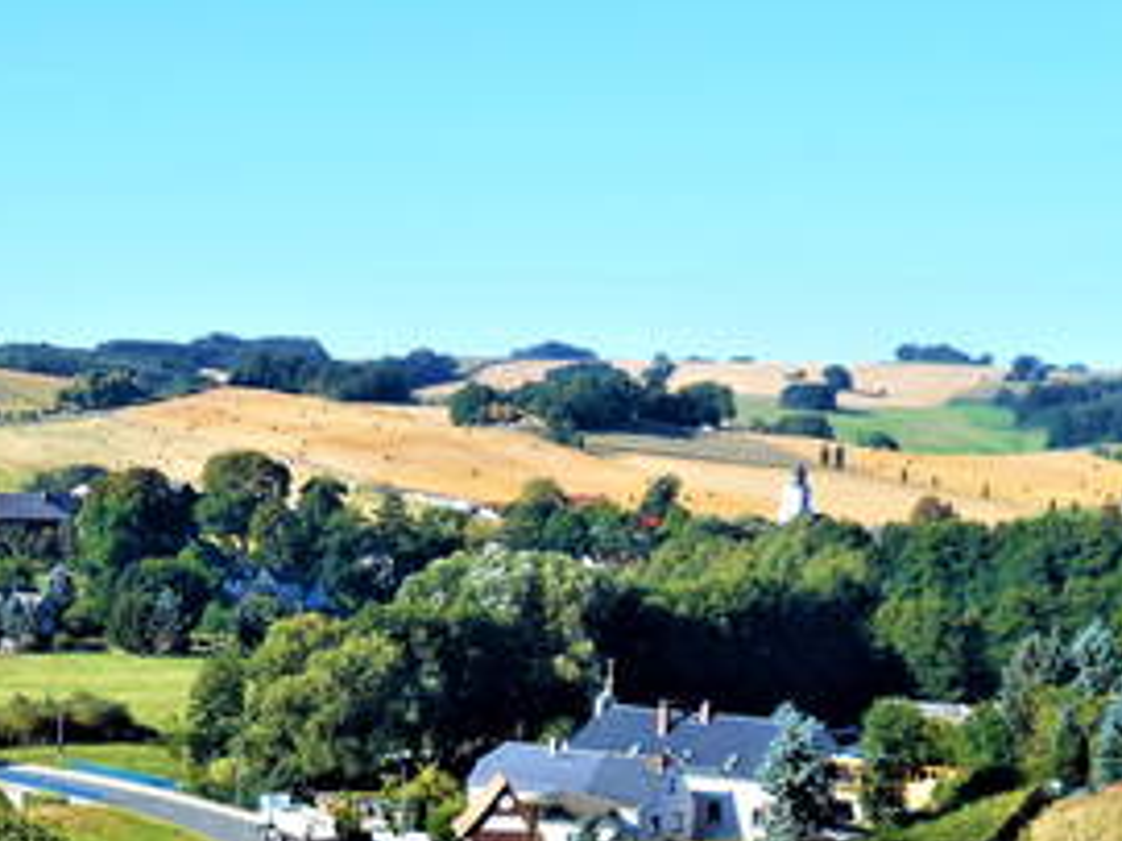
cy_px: 584
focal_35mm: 65
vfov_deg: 22.4
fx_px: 2106
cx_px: 339
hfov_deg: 29.5
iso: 80
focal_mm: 7.7
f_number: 4.2
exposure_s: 1/400
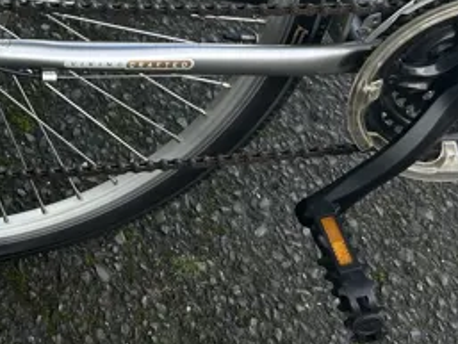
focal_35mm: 81
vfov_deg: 16.6
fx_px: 1072
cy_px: -169
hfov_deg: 22.5
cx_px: -71
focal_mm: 5.7
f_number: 1.5
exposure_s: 1/705
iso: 50
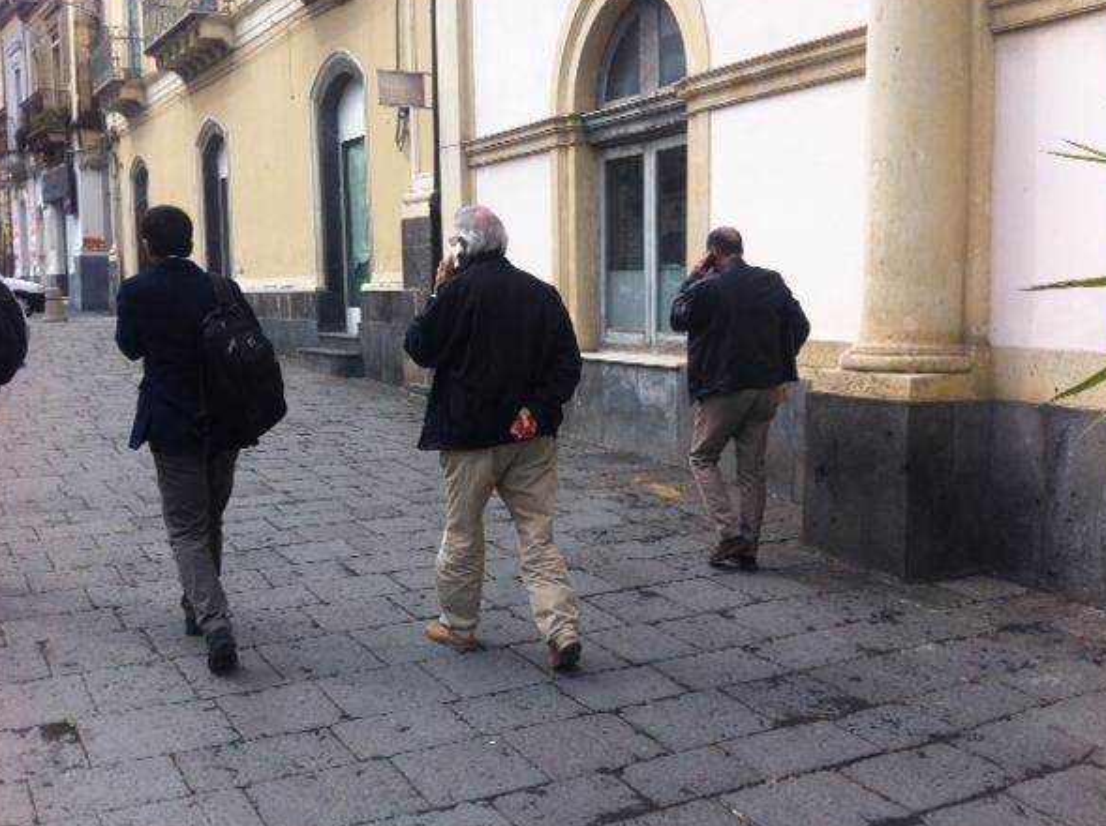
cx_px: 588
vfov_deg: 37.6
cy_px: 422
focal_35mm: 38
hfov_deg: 49.0
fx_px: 1212
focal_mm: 3.85
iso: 80
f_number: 2.8
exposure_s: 1/495
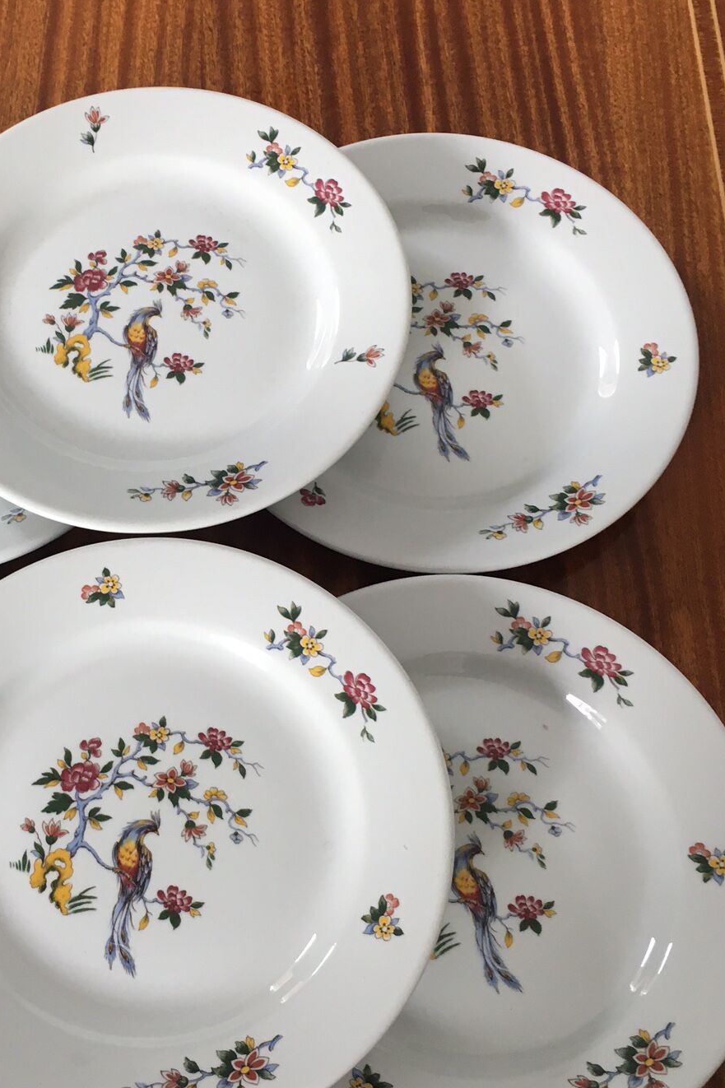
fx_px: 1390
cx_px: 170
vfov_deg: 42.7
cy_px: 548
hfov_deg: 28.7
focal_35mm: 46
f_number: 2.2
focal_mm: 4.15
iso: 64
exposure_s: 1/33
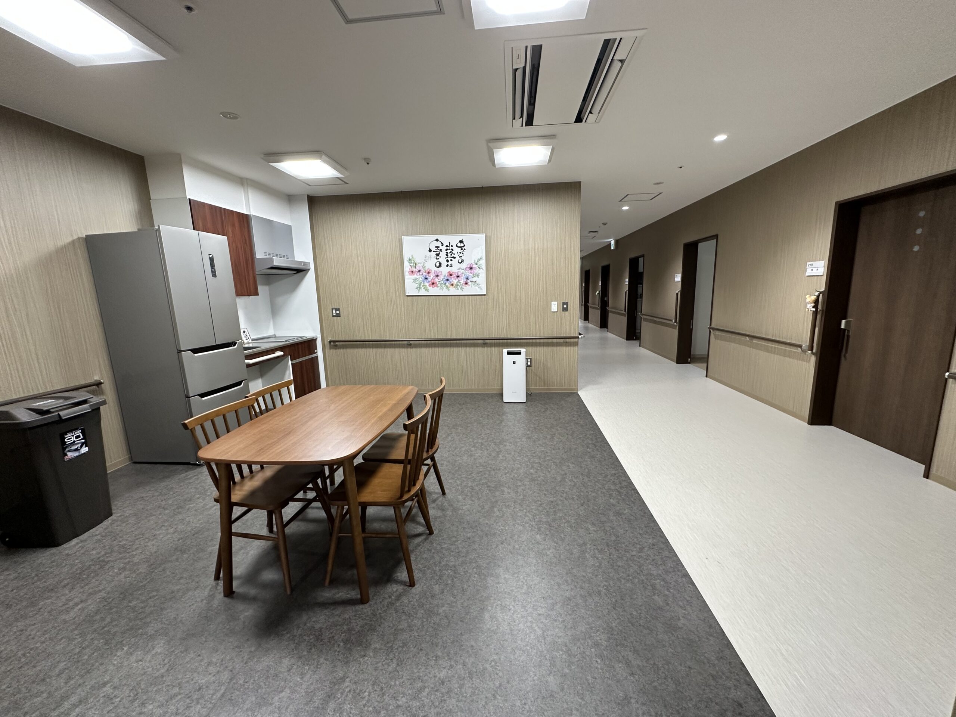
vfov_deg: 85.7
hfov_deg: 102.1
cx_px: 478
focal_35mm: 14
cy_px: 358
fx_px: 387
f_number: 2.2
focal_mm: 2.22
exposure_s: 1/100
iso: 160
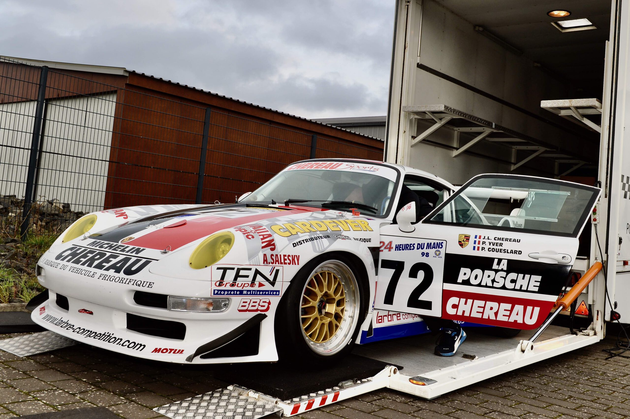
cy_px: 210
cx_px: 315
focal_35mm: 32
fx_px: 560
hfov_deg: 58.7
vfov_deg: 41.1
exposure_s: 1/200
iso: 200
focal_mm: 32
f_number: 8
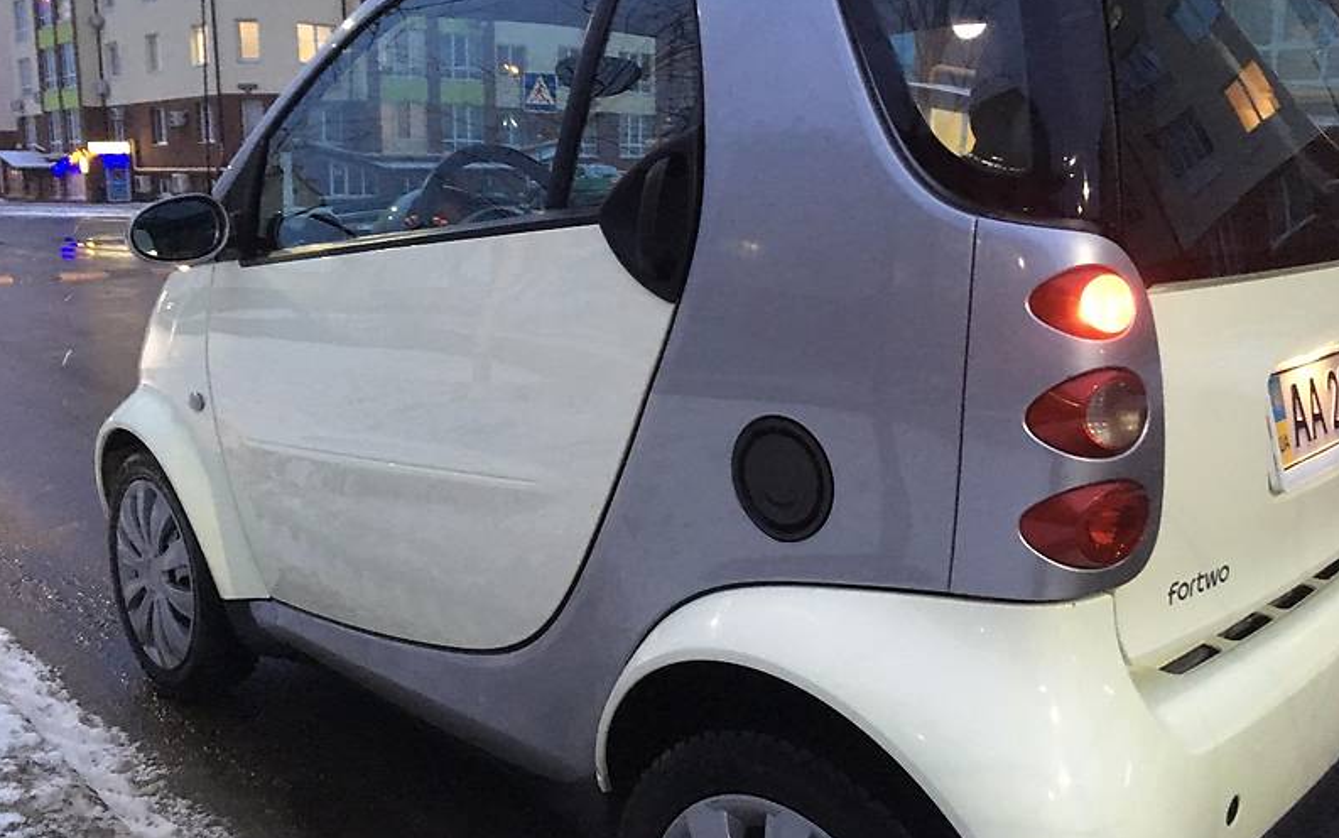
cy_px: 362
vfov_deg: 40.5
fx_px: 1131
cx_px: 670
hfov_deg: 61.2
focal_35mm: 31
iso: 320
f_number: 2.2
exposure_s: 1/17
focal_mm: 4.2
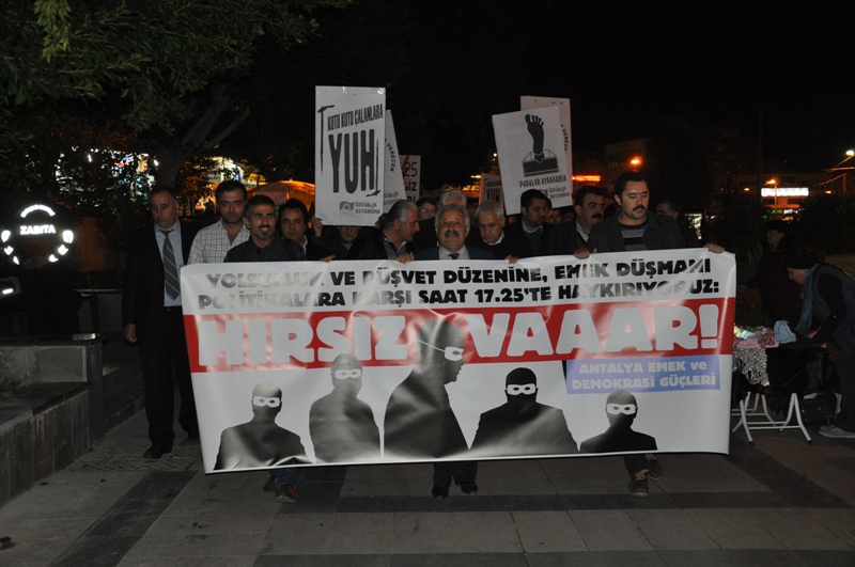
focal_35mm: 39
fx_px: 925
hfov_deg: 49.6
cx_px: 428
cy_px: 284
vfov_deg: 34.1
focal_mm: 26
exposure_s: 1/60
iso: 800
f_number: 4
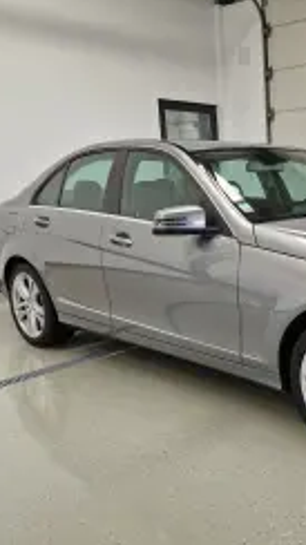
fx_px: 534
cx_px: 313
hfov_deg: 29.6
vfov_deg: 54.0
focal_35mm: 37
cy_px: 295
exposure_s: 1/180
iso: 100
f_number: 1.8
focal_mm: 5.4
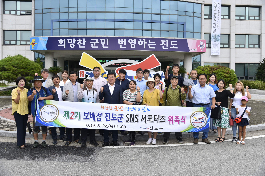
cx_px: 132
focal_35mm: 31
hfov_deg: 60.3
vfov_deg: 42.3
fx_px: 228
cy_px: 88
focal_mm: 31
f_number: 4.5
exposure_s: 1/125
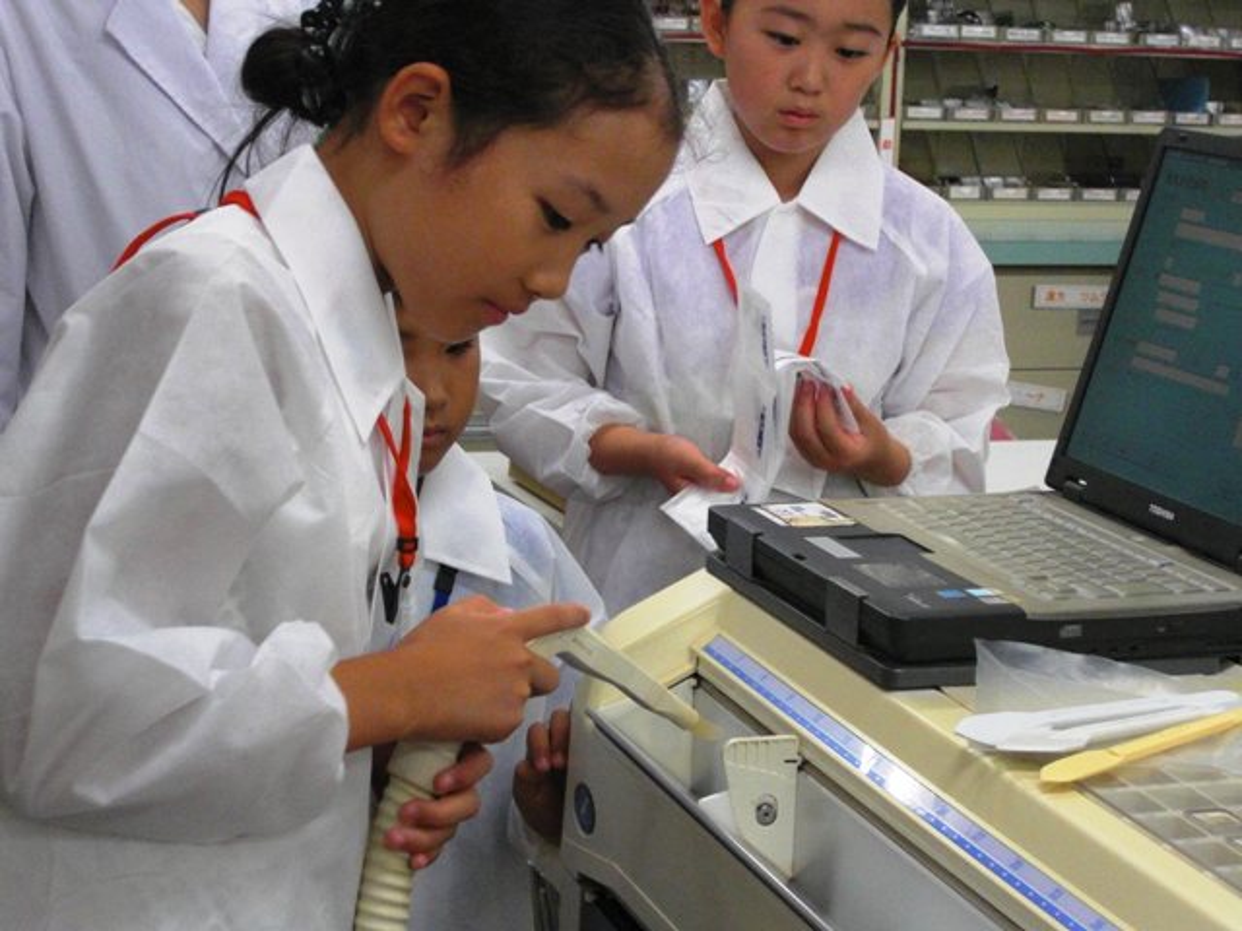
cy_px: 466
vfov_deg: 18.7
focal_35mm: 79
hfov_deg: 24.7
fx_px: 2834
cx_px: 621
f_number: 4.6
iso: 400
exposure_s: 1/100
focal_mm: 13.9
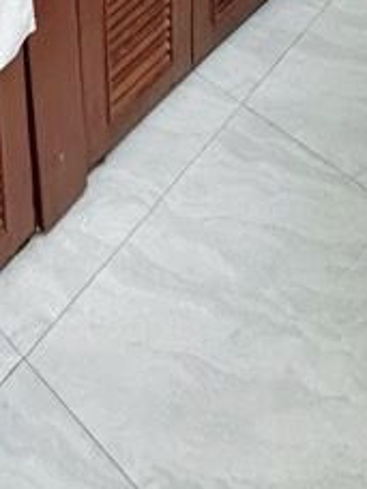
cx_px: -105
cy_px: -468
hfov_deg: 21.2
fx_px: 891
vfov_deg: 19.3
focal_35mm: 63
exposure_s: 1/50
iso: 200
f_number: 2.2
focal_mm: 2.22
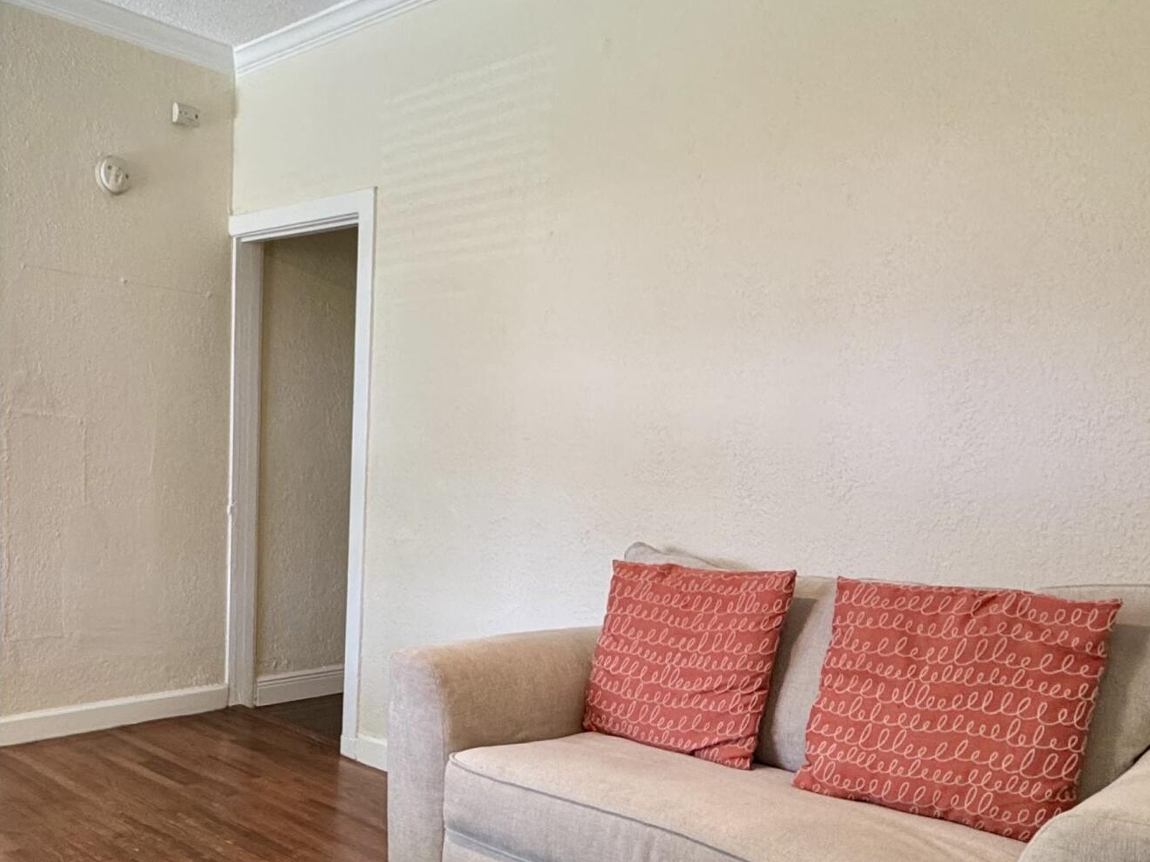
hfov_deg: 54.2
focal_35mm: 32
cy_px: 598
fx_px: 1063
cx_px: 289
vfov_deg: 43.3
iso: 200
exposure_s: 1/60
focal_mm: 2.22
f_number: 2.2
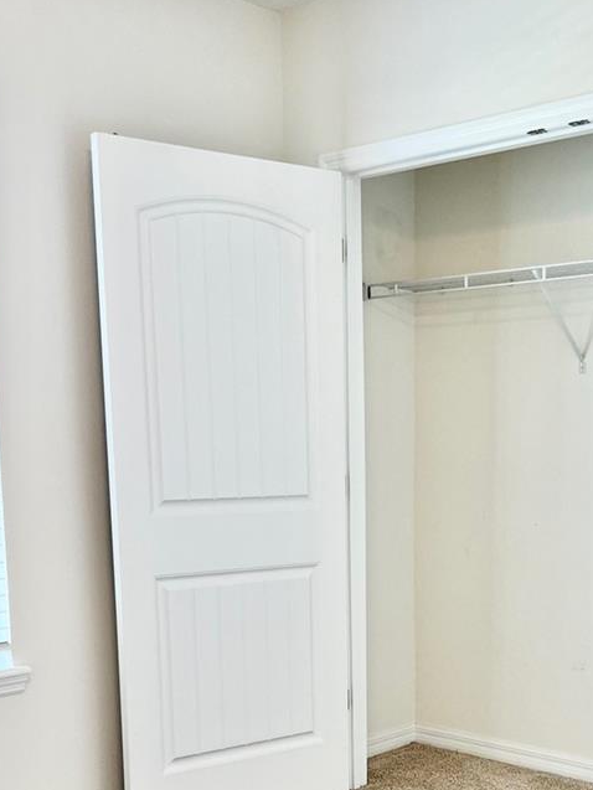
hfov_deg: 29.5
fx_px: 1119
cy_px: 630
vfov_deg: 37.5
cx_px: 385
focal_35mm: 49
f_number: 1.5
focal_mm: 5.7
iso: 80
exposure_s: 1/120
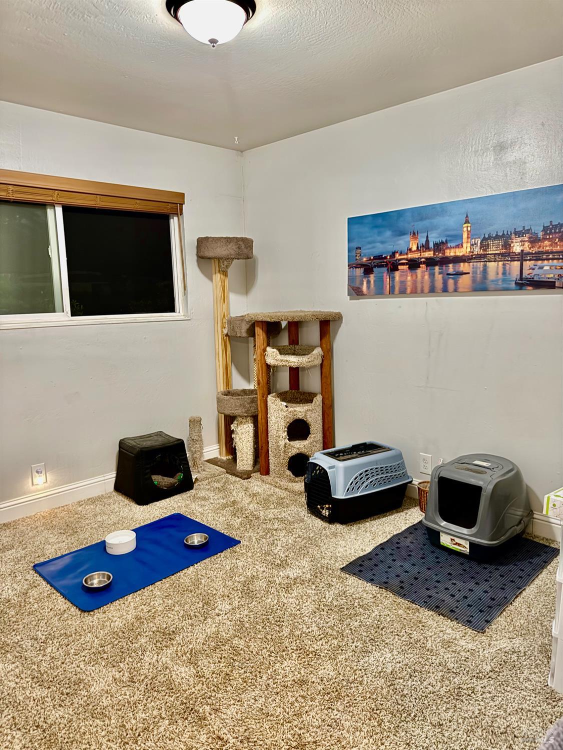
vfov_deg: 71.6
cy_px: 375
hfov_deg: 56.8
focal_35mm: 24
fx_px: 520
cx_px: 282
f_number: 1.78
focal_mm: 6.76
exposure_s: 1/60
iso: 320
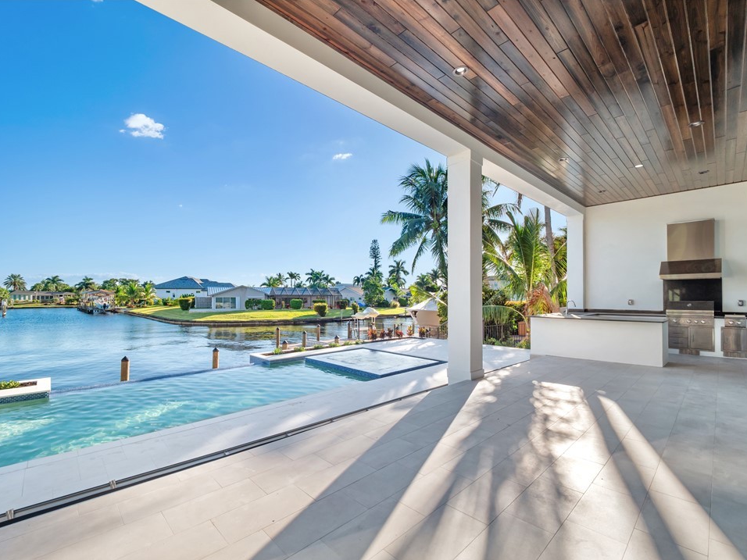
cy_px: 298
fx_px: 324
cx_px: 357
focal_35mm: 15
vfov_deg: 81.6
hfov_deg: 98.1
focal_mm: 7
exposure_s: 1/160
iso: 200
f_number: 7.1
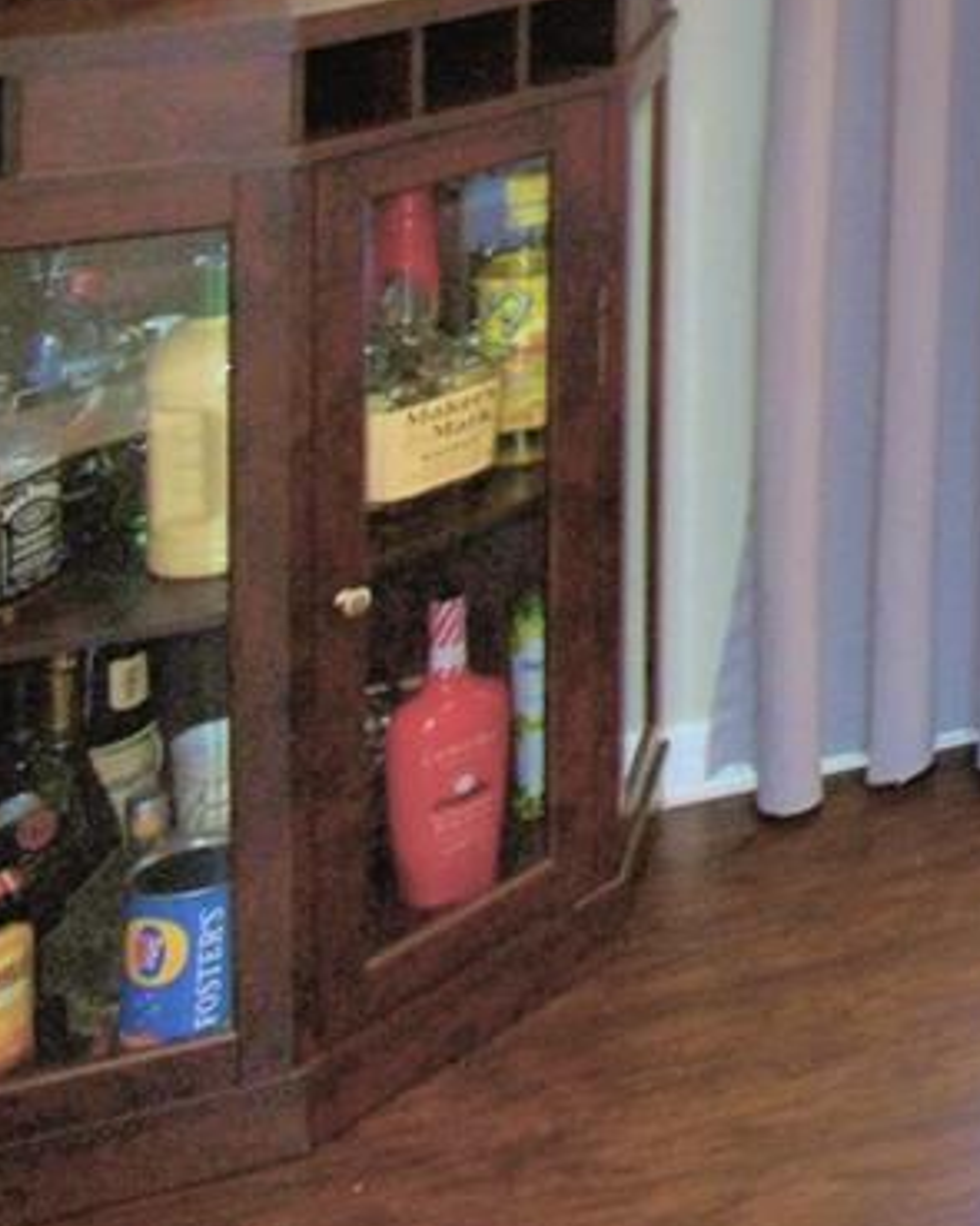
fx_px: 2212
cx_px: 2193
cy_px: -515
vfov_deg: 25.1
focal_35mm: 61
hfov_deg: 16.0
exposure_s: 1/30
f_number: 4.5
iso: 200
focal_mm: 10
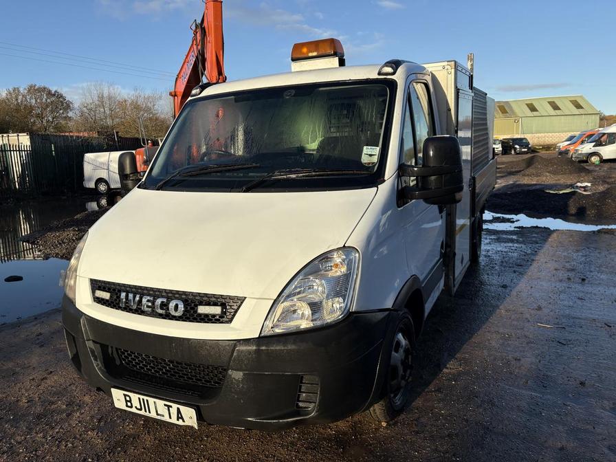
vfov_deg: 53.1
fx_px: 463
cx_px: 308
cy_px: 231
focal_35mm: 26
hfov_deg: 67.3
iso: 50
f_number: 1.6
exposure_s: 1/2985
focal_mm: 5.96
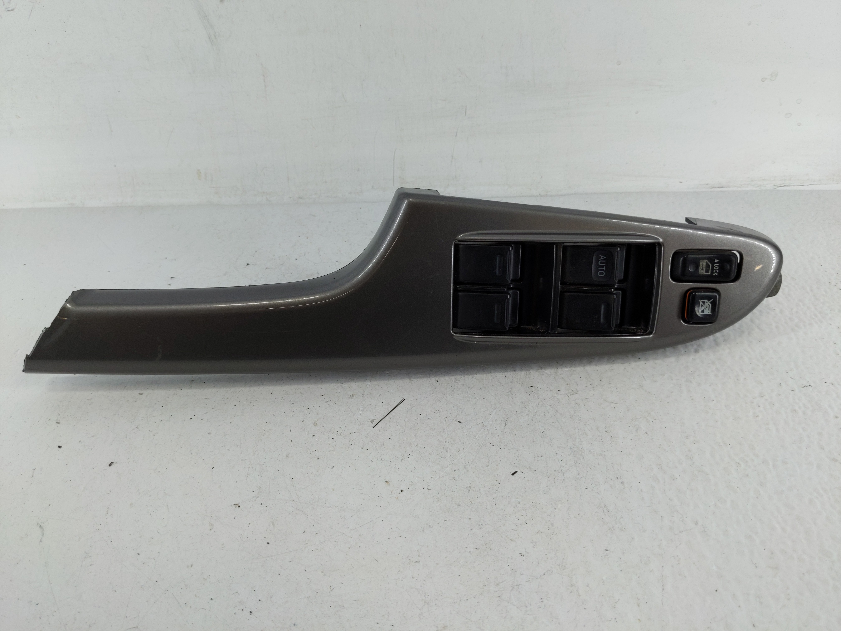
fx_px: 607
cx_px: 420
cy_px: 316
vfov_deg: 54.9
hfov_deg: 69.4
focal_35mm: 25
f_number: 1.73
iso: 60
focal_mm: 4.38
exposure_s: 1/124
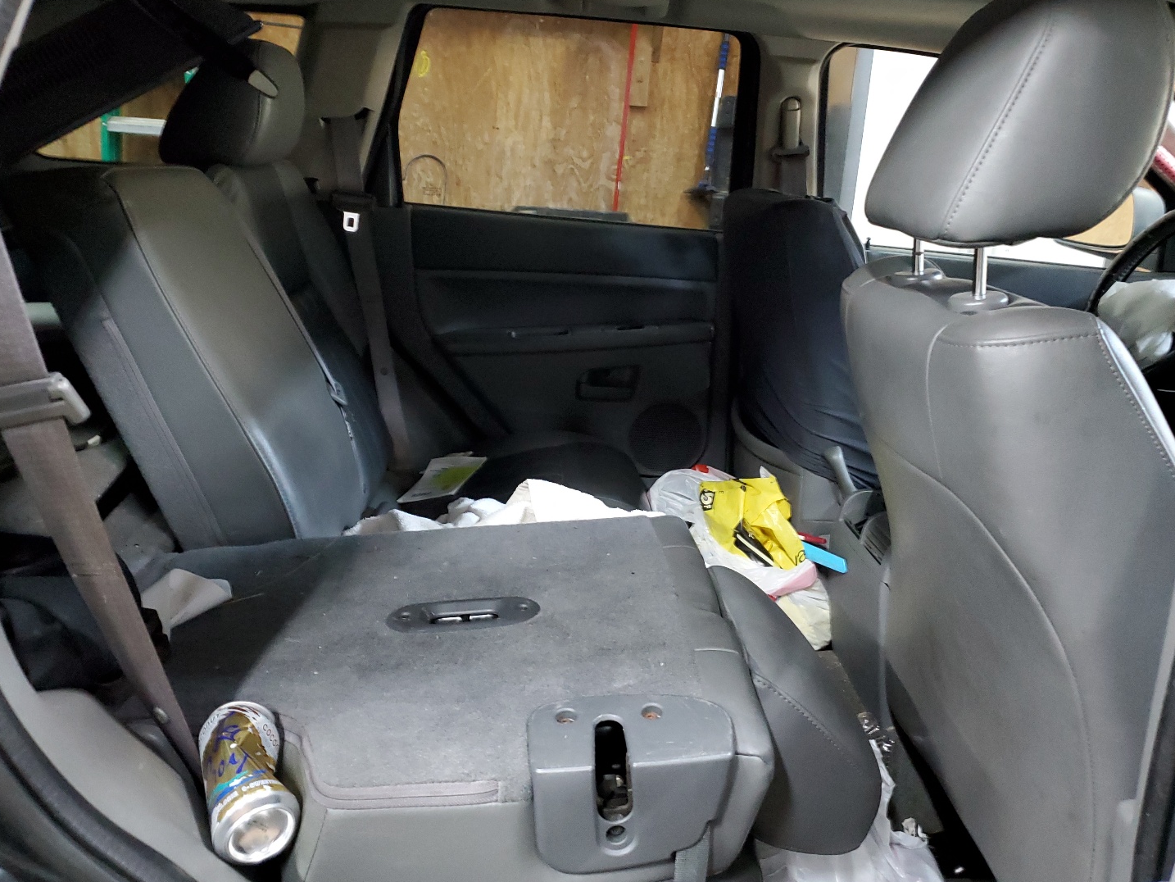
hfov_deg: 61.6
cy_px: 421
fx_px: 985
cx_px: 573
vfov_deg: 48.2
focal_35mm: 29
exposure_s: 1/15
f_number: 1.5
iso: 339
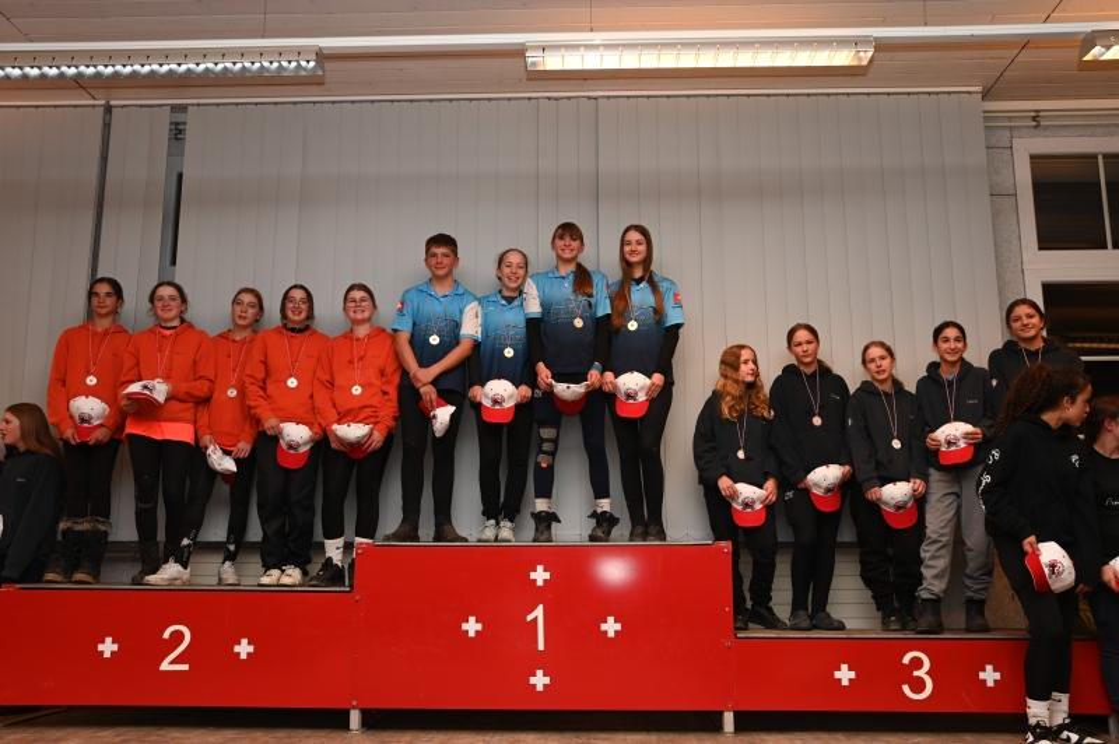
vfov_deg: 38.8
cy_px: 372
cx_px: 560
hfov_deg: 55.8
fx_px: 1056
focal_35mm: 34
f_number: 7.1
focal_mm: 34
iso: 800
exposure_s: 1/60
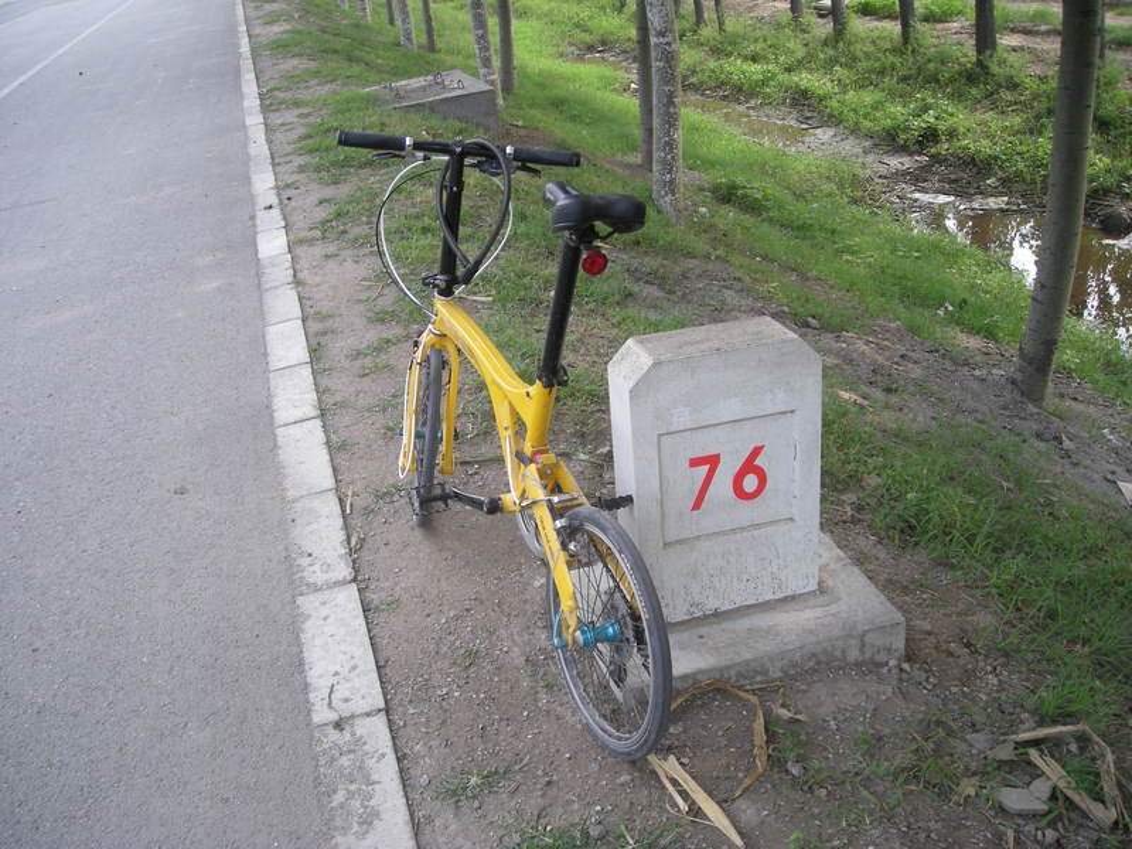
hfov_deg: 52.6
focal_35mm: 35
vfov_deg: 40.7
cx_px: 566
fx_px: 1145
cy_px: 424
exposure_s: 1/133
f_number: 2.8
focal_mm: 5.7
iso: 50
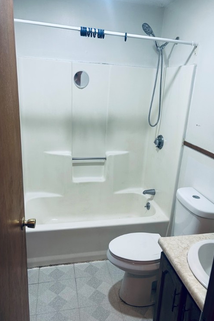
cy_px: 157
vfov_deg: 65.5
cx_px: 113
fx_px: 250
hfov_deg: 46.3
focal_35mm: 28
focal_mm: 5.7
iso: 64
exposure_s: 1/60
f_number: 1.5
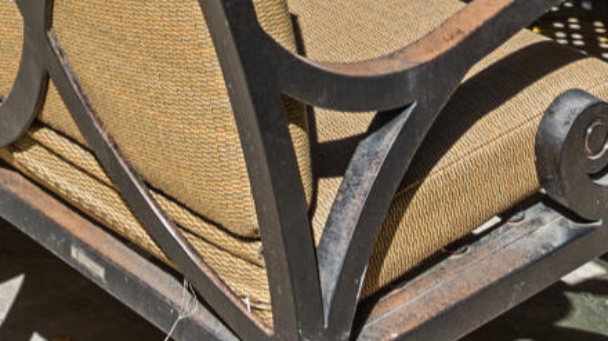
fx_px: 2304
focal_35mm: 143
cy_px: -969
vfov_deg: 6.8
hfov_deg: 14.6
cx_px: -80
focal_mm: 20
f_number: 8
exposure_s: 1/80
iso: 100
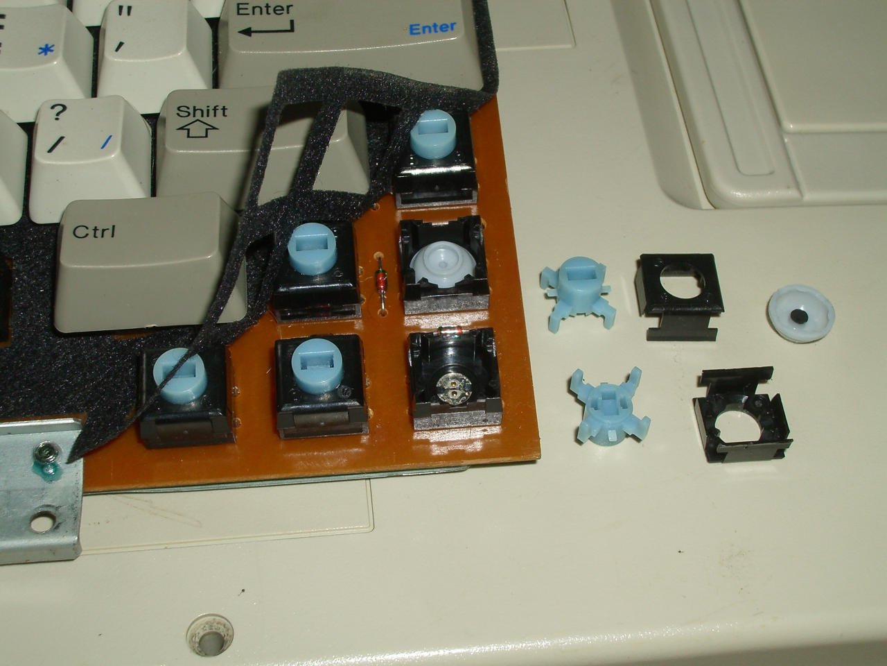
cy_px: 333
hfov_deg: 31.2
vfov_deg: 23.7
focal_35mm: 62
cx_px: 444
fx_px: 1589
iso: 80
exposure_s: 1/60
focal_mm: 10.2
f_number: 5.6
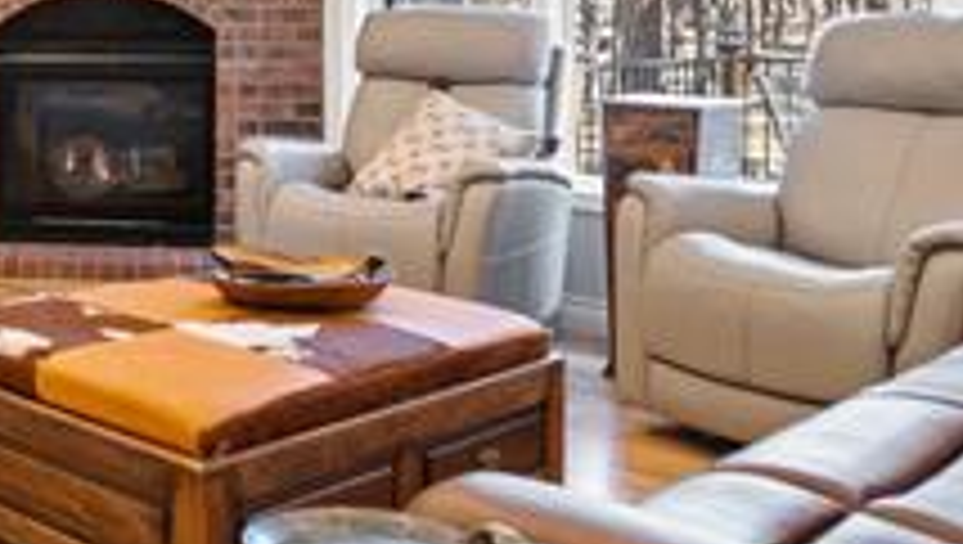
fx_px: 1278
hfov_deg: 35.0
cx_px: -112
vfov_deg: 23.0
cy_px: -9
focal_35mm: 50
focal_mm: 16
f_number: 5.6
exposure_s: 1.5
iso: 100
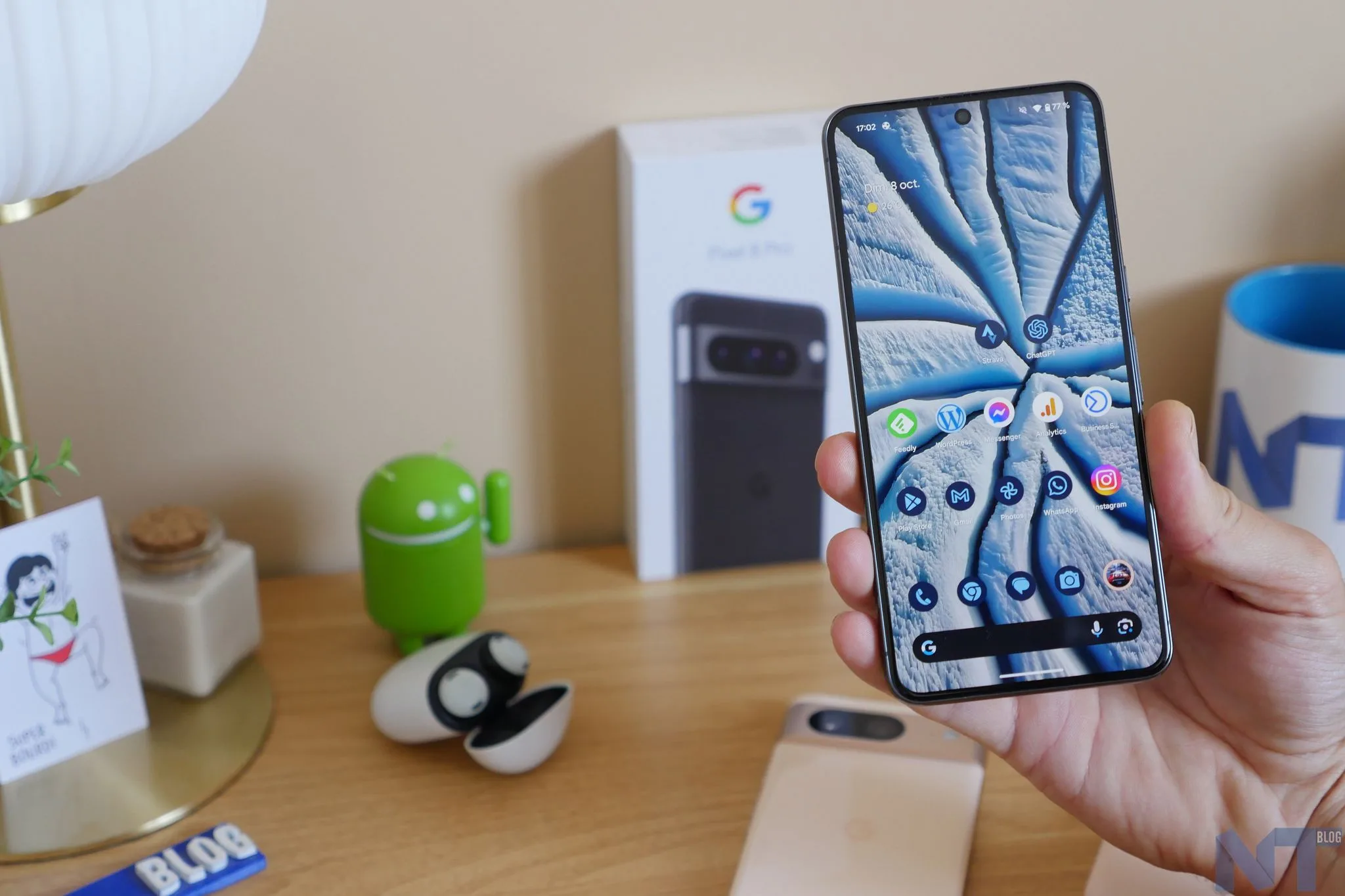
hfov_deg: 32.4
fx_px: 2316
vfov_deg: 21.9
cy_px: 448
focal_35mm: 62
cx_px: 672
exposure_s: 1/60
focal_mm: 30
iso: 640
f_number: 2.8
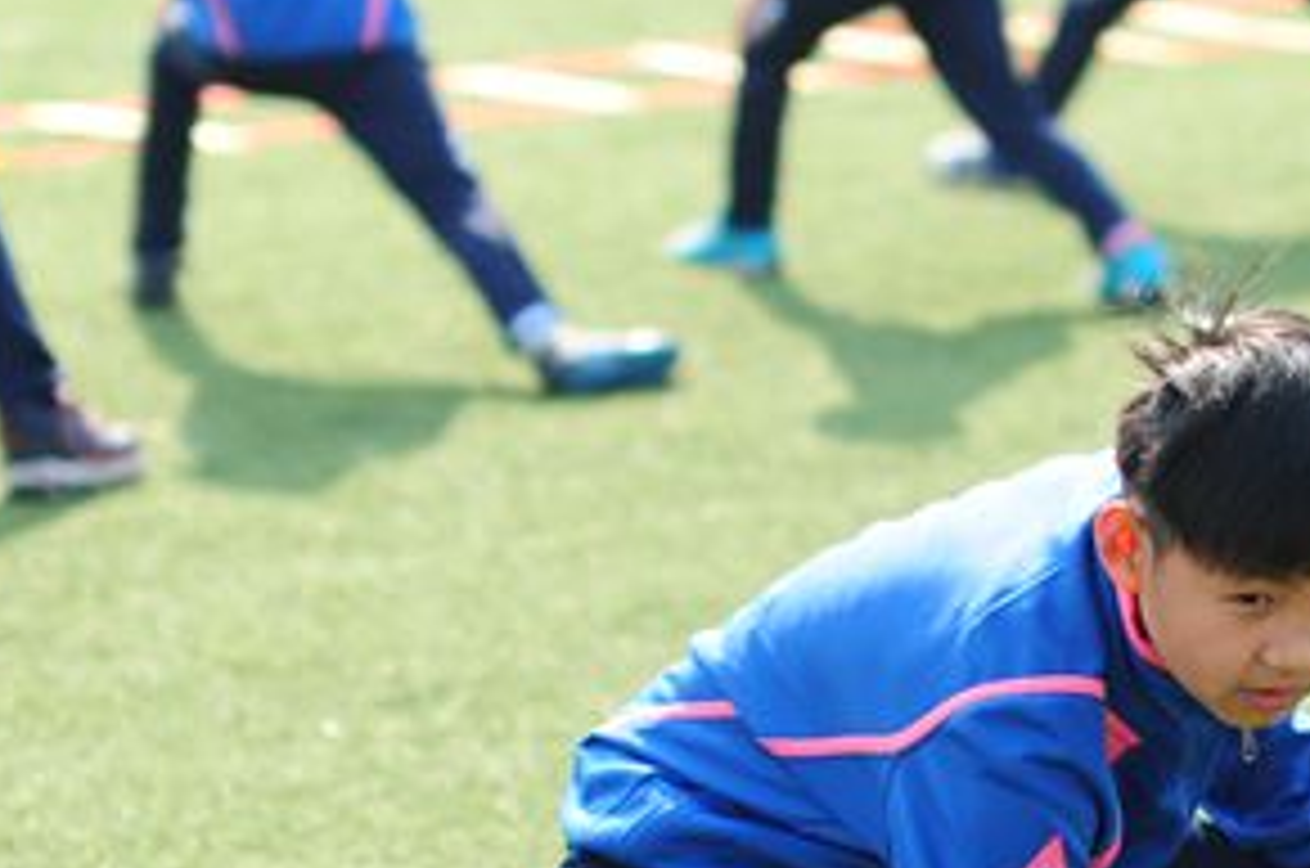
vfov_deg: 7.8
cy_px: 542
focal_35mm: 176
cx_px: 1238
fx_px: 6394
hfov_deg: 11.6
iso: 200
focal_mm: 50
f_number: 1.4
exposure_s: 1/3200
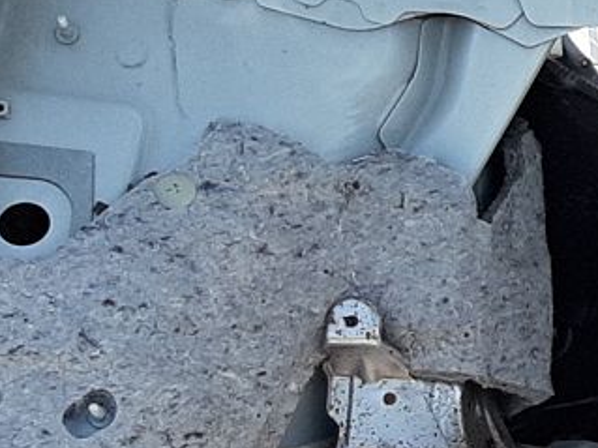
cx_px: 1109
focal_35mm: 144
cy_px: 420
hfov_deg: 12.4
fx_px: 2487
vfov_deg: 10.2
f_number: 1.7
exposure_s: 1/985
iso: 40
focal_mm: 3.93
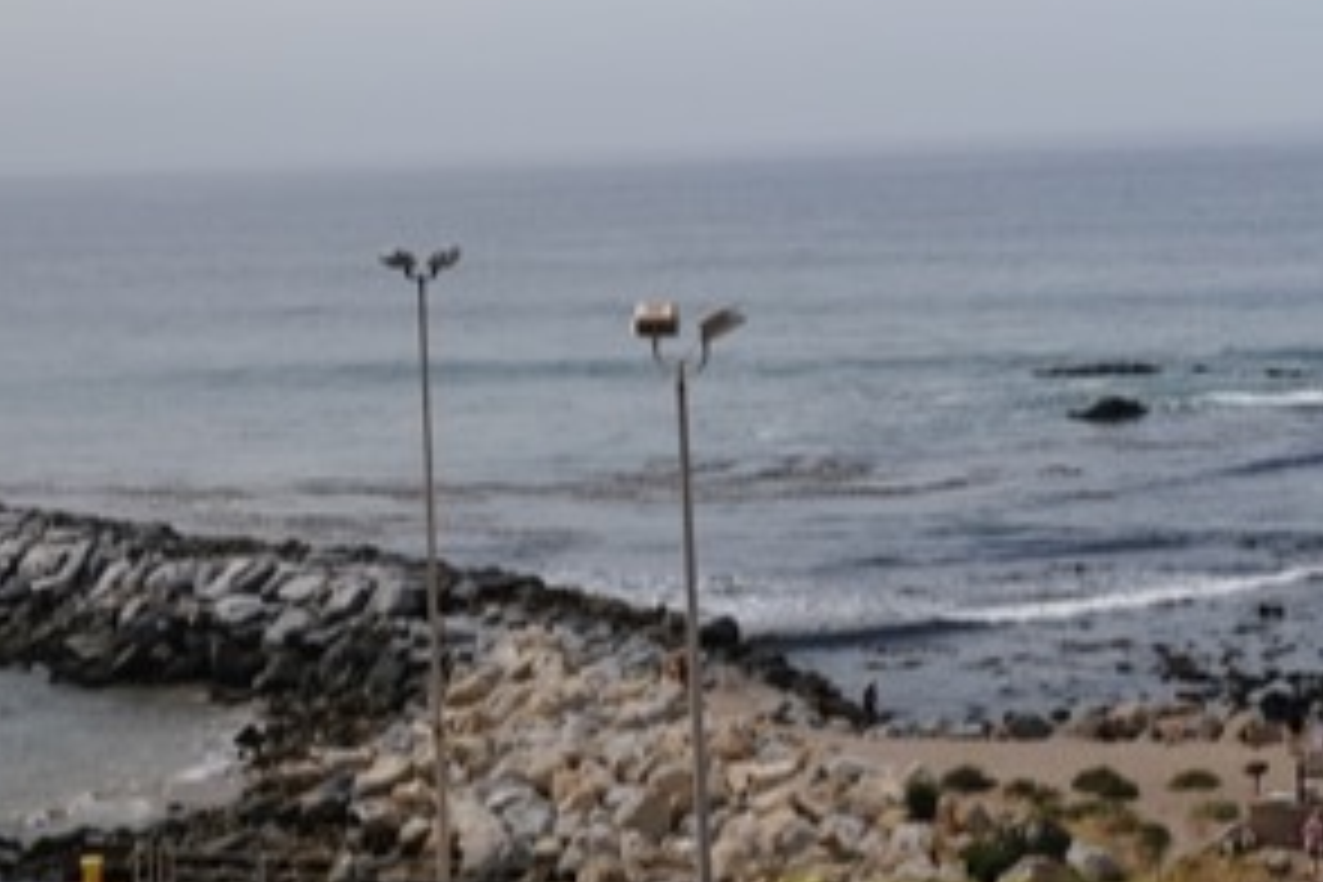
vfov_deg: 14.5
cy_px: 382
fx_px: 3454
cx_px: 1400
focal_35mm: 94
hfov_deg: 20.8
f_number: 5.6
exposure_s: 1/1400
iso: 200
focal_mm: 18
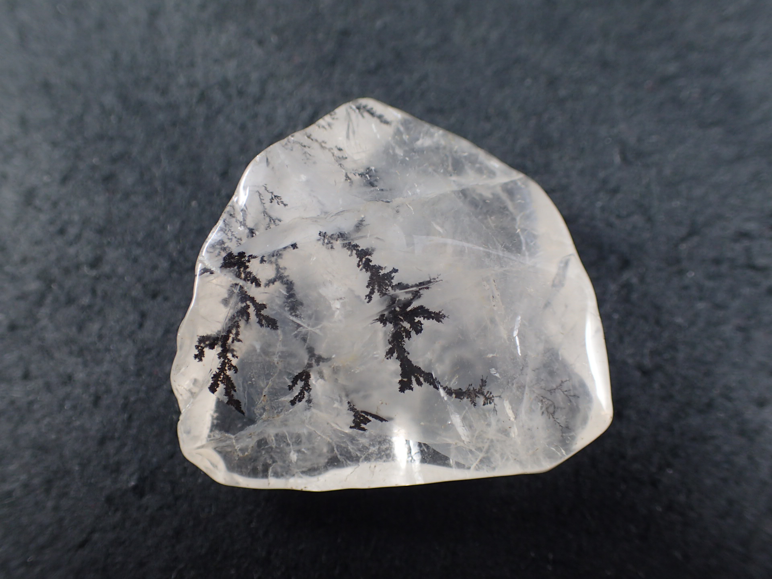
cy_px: 290
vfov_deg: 44.2
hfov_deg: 56.8
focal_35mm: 32
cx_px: 386
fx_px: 714
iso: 160
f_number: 2.4
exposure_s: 1/125
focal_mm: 5.87
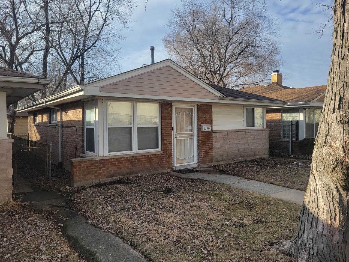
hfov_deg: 67.3
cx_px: 174
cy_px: 131
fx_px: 262
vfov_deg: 53.1
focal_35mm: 26
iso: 40
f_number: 1.8
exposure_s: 1/859
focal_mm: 5.4
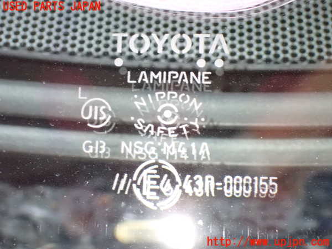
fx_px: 844
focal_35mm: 88
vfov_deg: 16.8
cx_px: 166
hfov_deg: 22.3
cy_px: 124
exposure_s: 1/20
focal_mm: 15.66
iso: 1600
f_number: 4.5
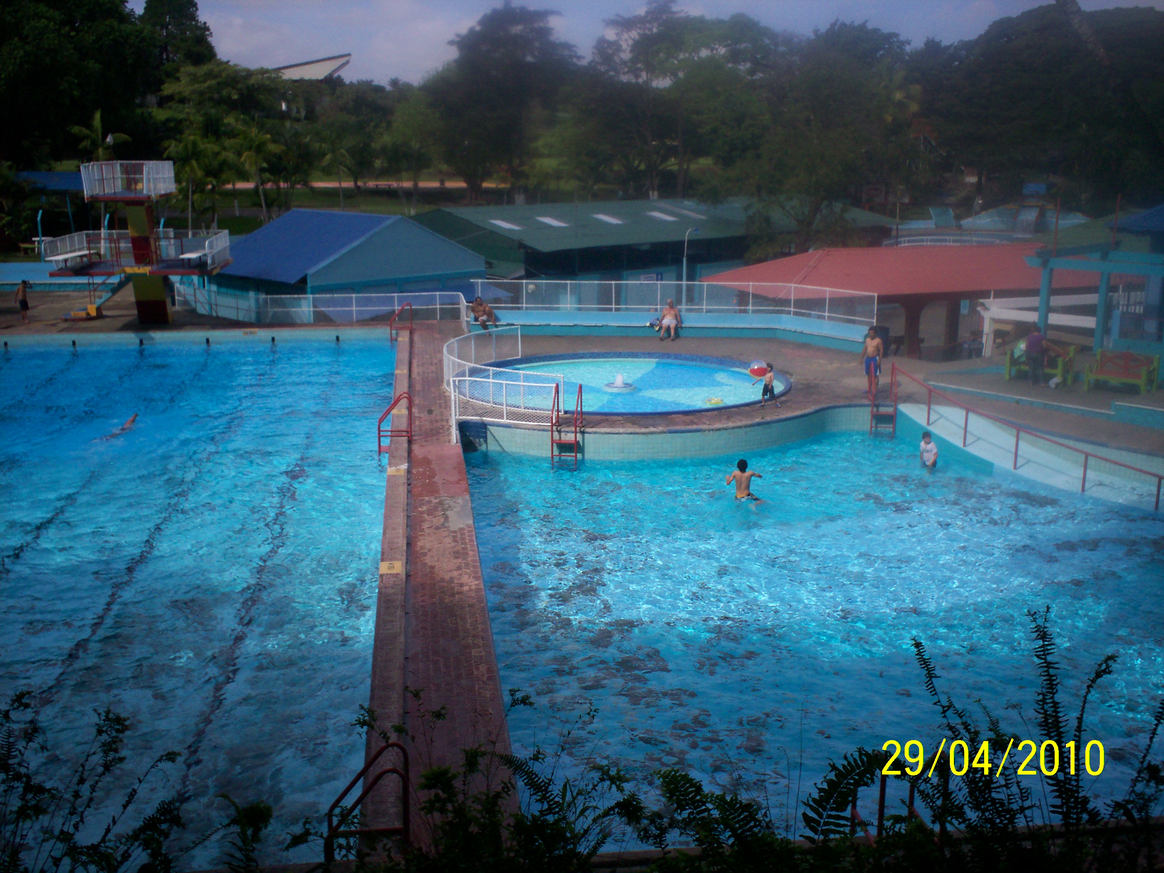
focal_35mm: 36
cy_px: 436
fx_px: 1211
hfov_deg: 51.4
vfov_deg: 39.7
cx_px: 582
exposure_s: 1/820
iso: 100
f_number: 4.5
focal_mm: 6
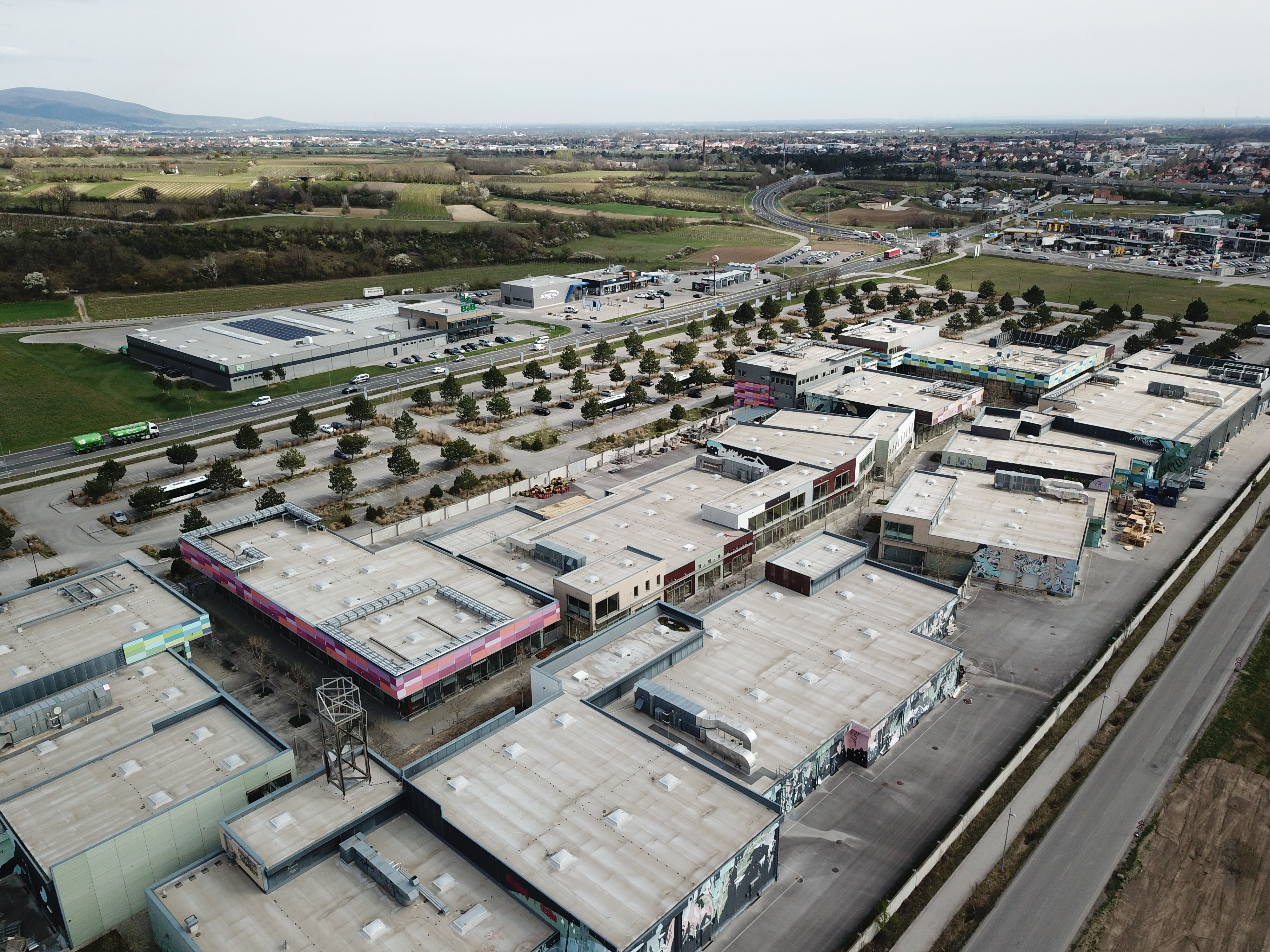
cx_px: 635
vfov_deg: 53.1
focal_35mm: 26
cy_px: 476
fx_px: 954
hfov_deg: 67.3
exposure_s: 1/1138
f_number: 2.2
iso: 100
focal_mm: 4.73
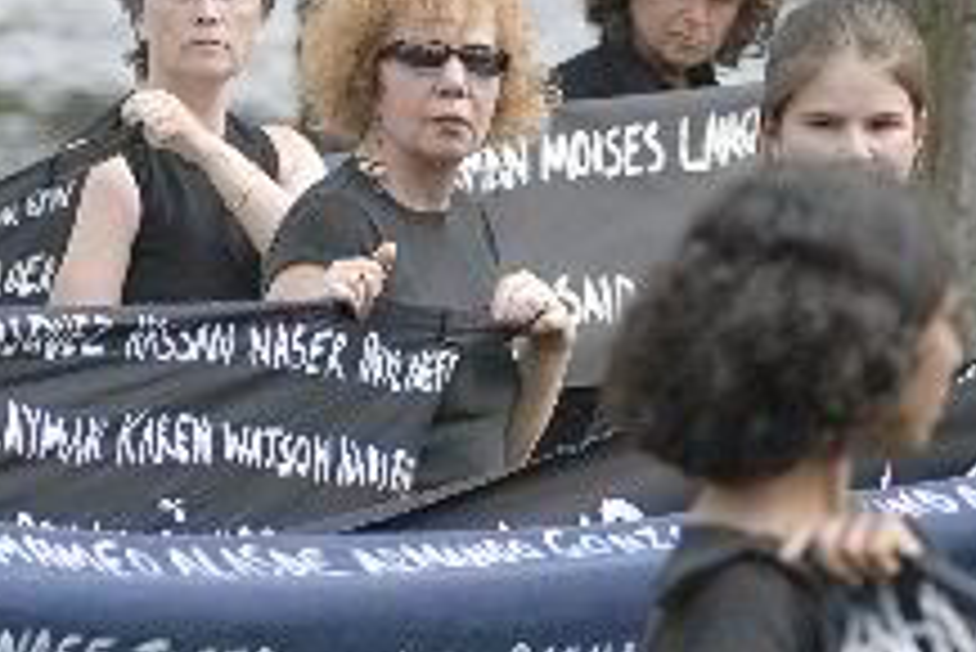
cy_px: 164
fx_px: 26260
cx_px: 459
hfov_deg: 2.1
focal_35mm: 968
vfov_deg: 1.4
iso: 400
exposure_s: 1/400
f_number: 5.6
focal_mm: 200
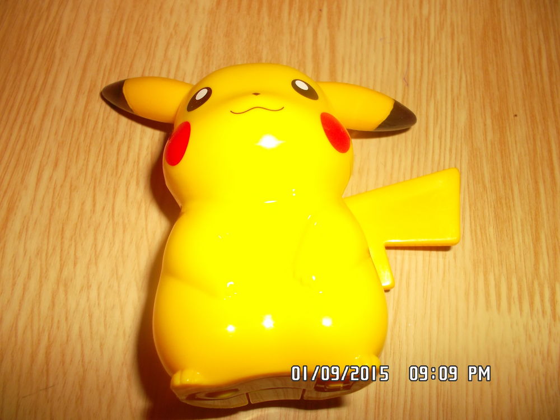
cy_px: 210
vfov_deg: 49.7
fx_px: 453
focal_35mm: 28
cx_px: 280
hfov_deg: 63.4
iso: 100
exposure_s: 1/15
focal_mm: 4.1
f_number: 3.3
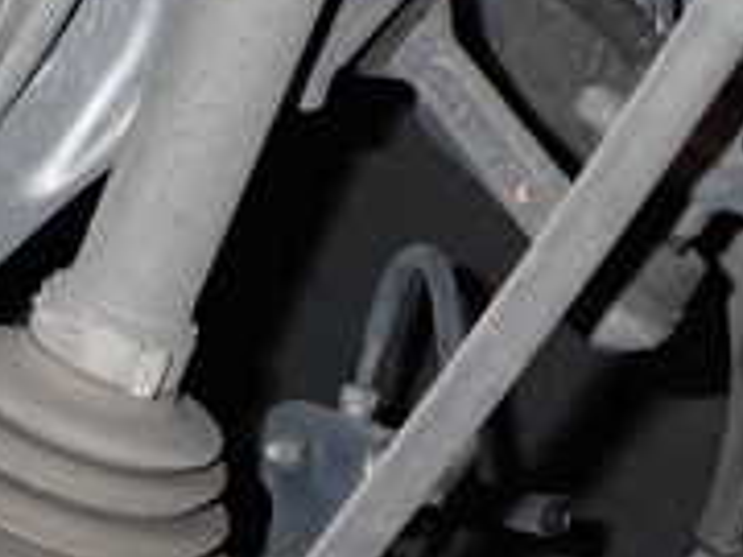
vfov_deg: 13.9
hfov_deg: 19.2
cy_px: 833
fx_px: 2146
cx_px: 25
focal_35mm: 100
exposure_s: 1/30
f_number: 6.3
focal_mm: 5.4
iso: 500
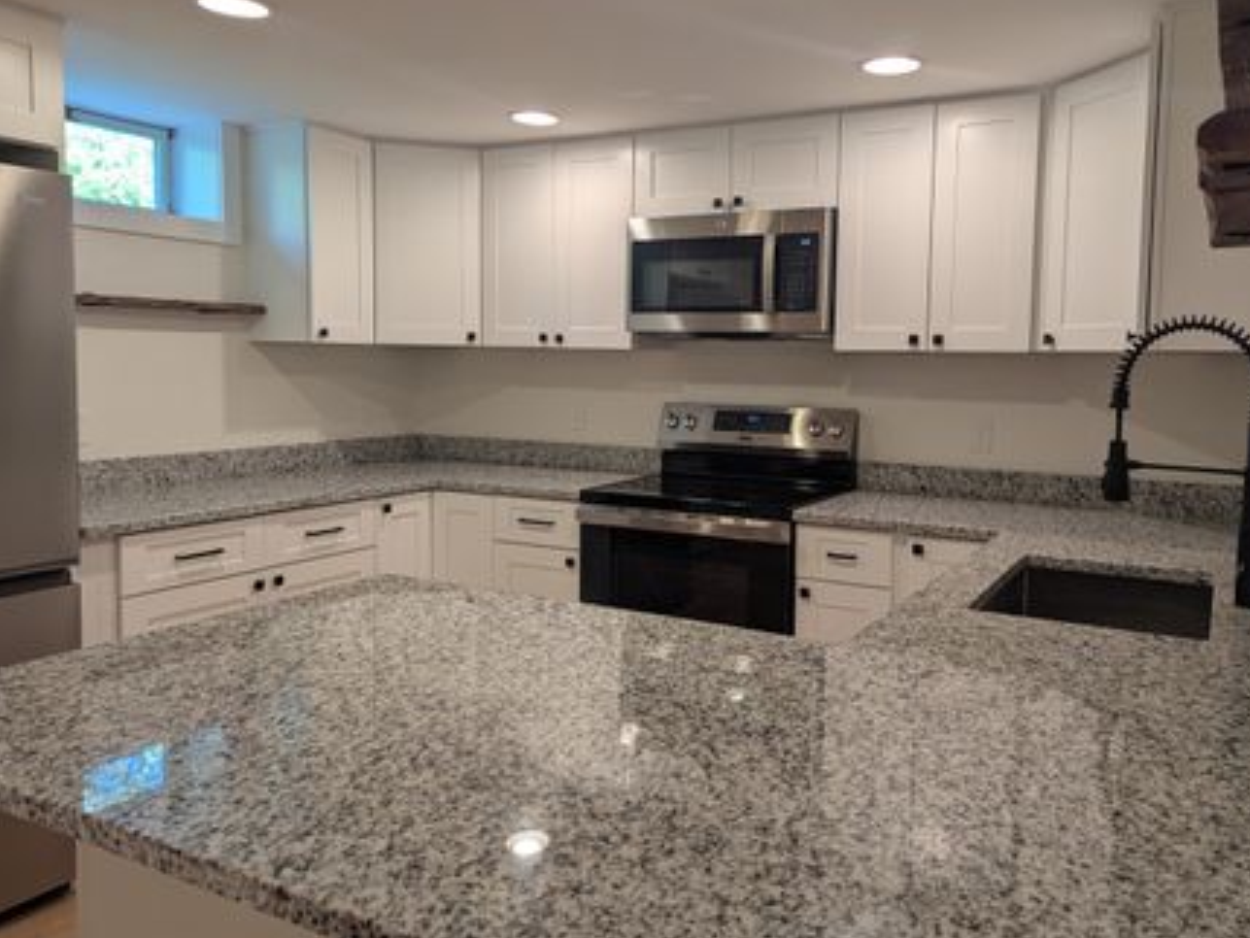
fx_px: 1011
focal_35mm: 28
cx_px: 670
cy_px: 419
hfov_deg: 63.4
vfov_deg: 49.7
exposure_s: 1/120
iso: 95
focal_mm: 6.81
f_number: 1.85
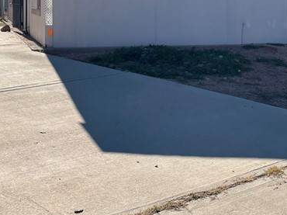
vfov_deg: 20.1
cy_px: 35
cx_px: 247
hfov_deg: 26.3
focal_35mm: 72
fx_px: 597
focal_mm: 4.2
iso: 32
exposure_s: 1/3861
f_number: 1.6
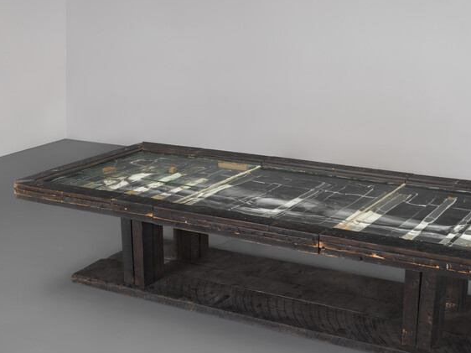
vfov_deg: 30.1
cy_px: 227
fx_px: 653
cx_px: 310
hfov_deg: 39.3
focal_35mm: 48
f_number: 8
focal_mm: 50
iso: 64
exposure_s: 1/125
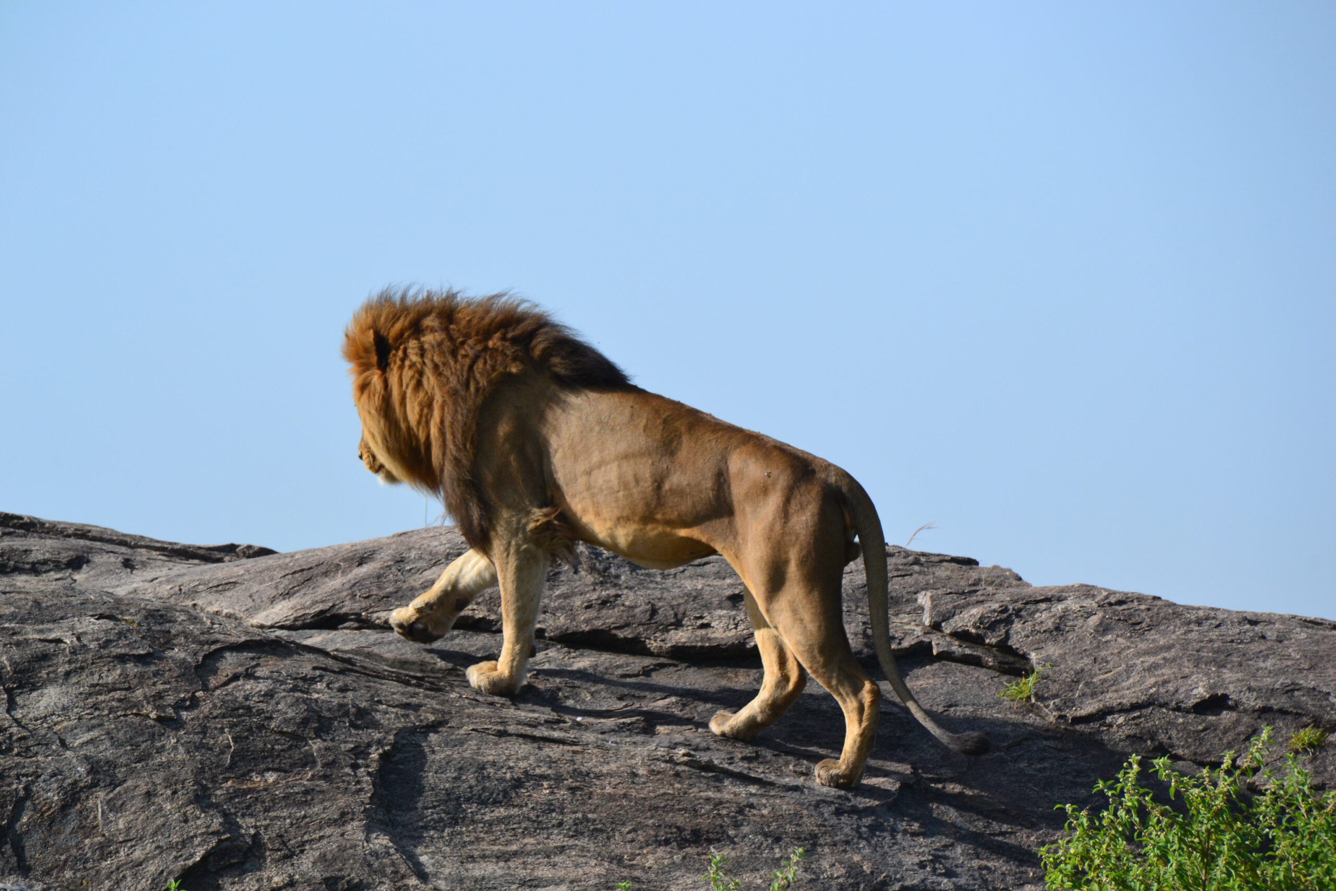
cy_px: 446
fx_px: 16700
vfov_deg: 3.1
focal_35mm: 450
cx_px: 668
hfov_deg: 4.6
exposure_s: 1/500
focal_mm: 300
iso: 400
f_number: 11
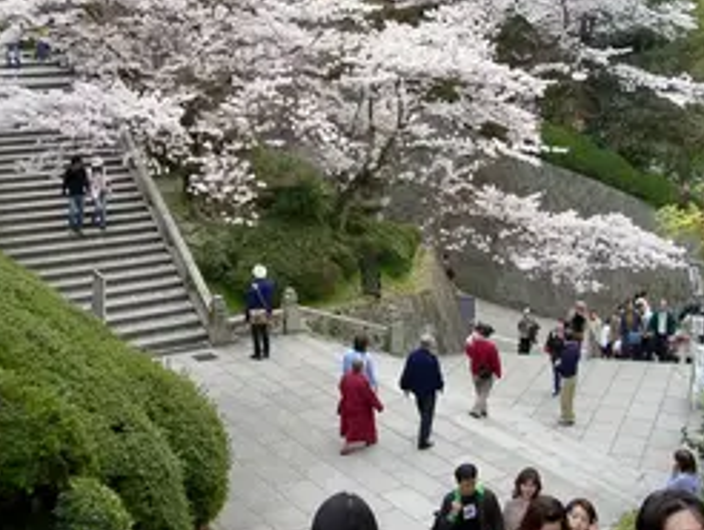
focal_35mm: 54
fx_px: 1099
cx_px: 432
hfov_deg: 35.4
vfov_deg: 26.8
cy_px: 153
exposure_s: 1/320
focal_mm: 5.8
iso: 80
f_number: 2.6
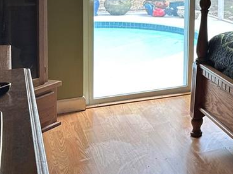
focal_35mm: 67
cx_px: 323
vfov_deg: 20.8
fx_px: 451
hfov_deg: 24.3
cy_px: -20
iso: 200
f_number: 1.78
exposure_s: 1/120
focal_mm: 6.86
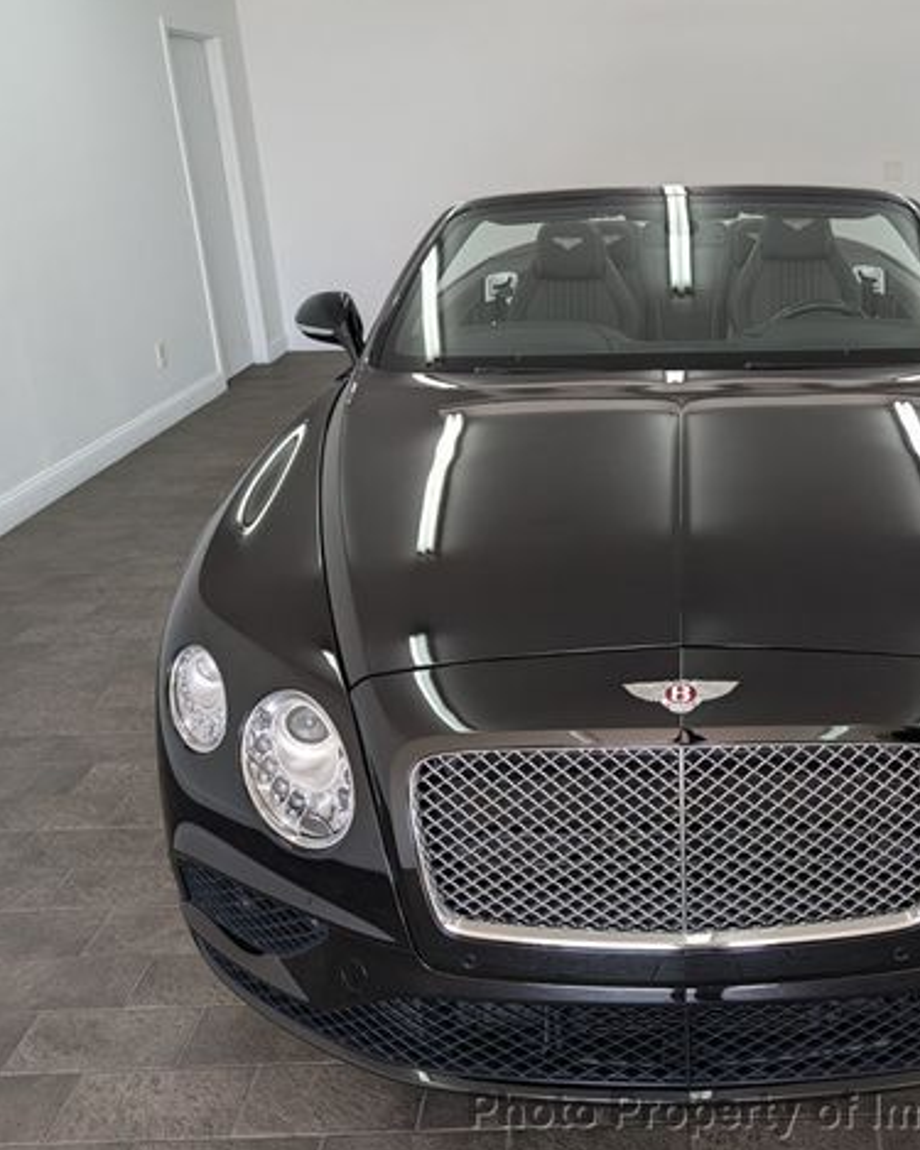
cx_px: 704
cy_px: 574
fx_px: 1089
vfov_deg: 55.7
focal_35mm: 32
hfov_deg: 44.1
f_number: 1.68
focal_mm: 6.9
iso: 22
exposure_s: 1/40
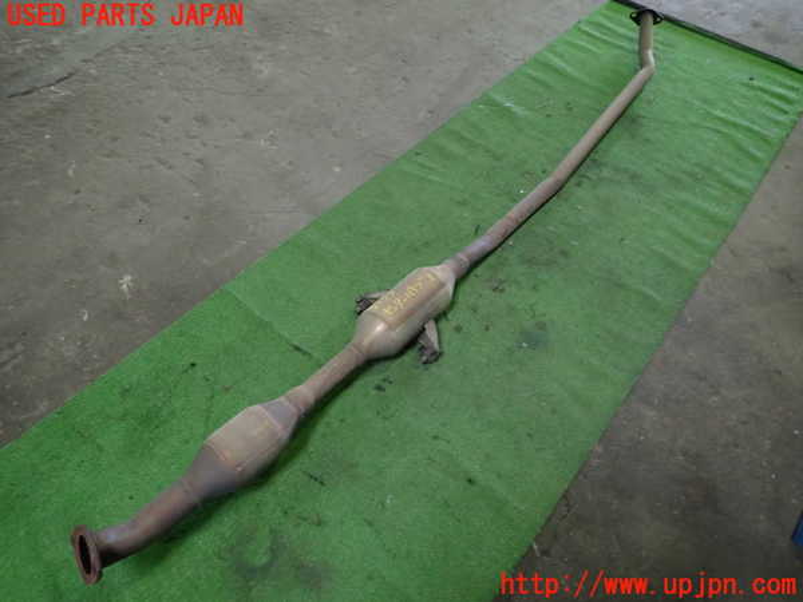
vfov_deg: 54.9
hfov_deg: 69.4
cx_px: 402
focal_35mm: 25
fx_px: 580
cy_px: 301
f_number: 2
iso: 400
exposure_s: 1/30
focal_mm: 4.5
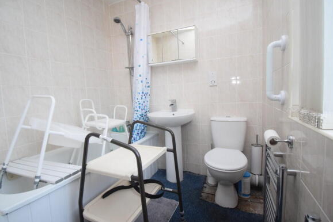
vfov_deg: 70.5
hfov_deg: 93.2
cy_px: 110
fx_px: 157
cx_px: 160
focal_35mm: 17
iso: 2200
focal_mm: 10
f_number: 4.5
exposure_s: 1/60
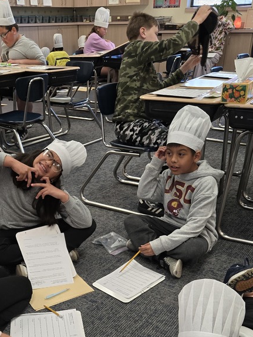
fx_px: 399
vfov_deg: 44.0
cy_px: 260
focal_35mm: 41
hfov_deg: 34.9
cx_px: 92
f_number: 1.8
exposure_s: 1/120
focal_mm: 5.4
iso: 250
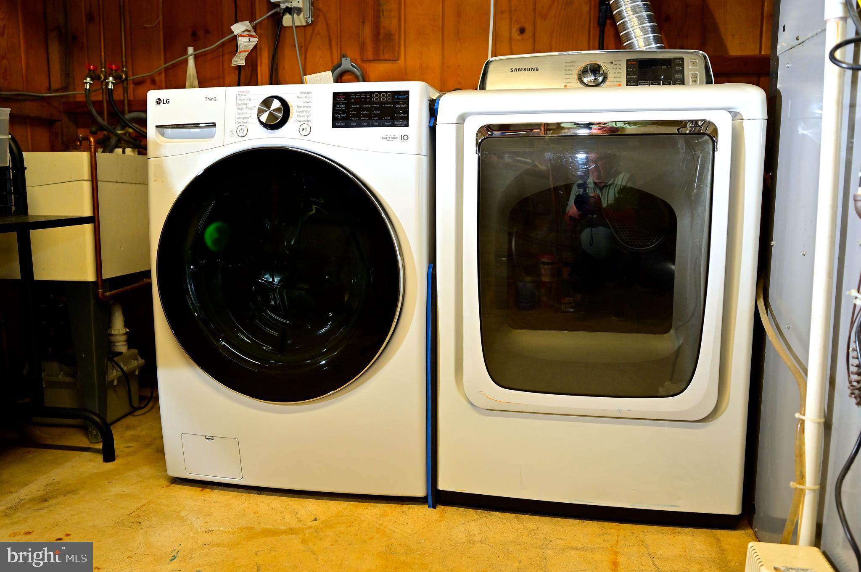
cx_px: 430
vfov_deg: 43.5
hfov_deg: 62.0
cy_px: 286
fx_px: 717
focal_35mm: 30
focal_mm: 30
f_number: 4
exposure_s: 1/125
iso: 640
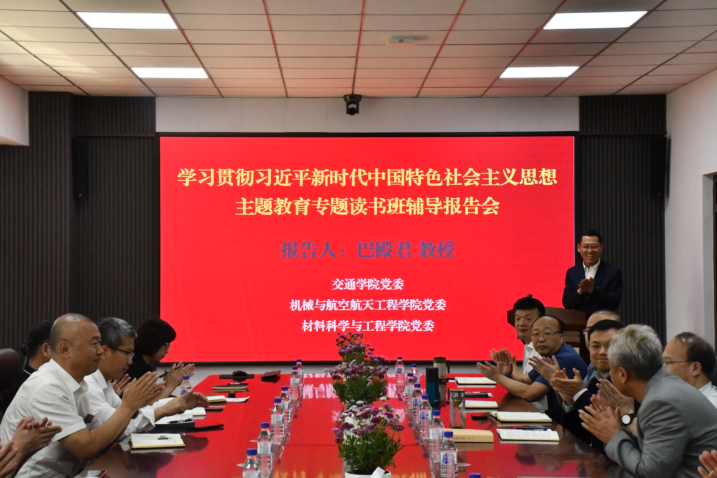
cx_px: 358
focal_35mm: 72
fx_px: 1434
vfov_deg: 18.9
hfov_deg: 28.1
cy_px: 239
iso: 5000
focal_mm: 48
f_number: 18
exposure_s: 1/160
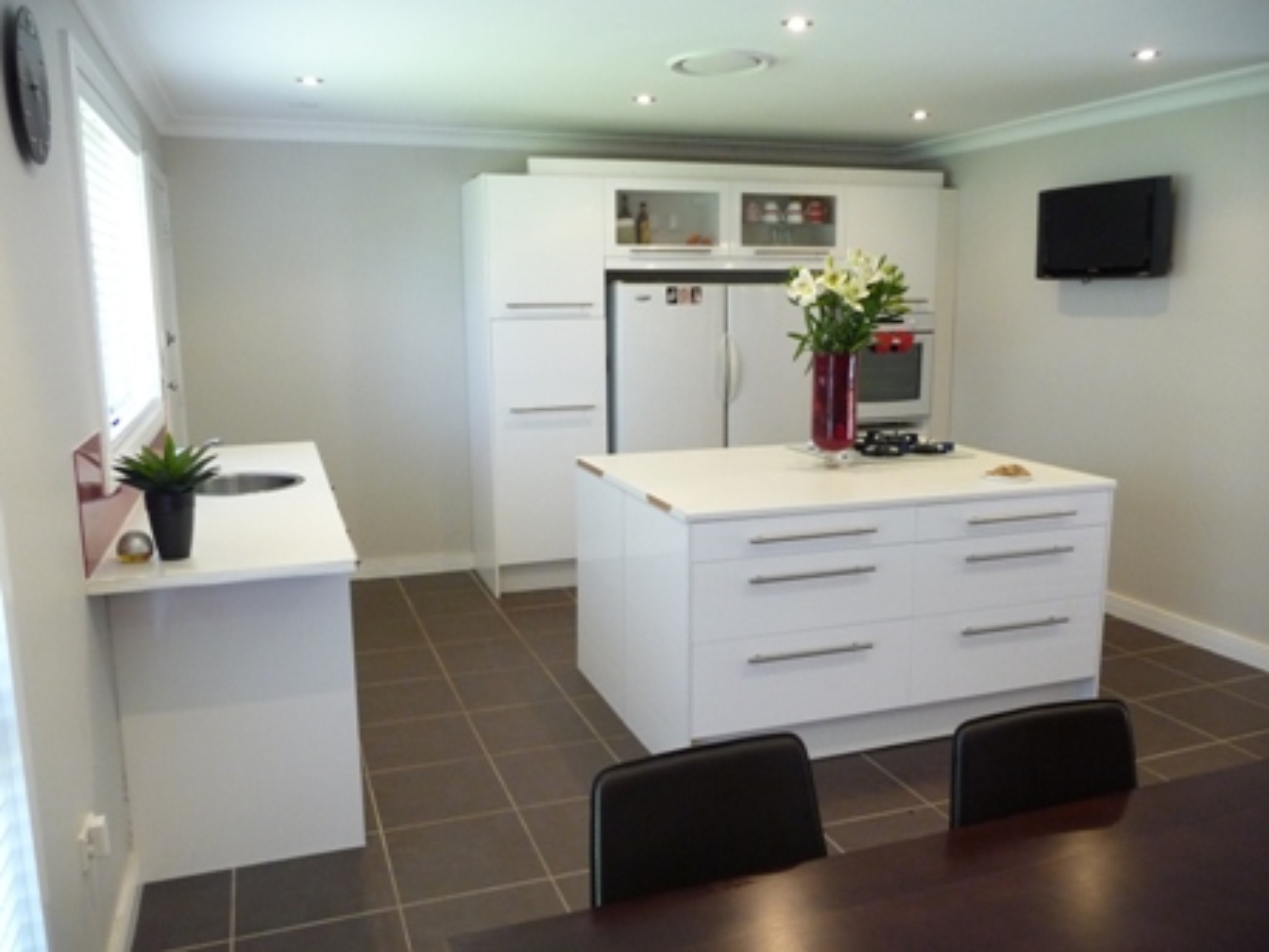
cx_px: 634
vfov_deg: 49.7
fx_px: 1026
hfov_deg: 63.4
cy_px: 476
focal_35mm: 28
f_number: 3.3
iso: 400
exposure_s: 1/30
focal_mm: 4.7
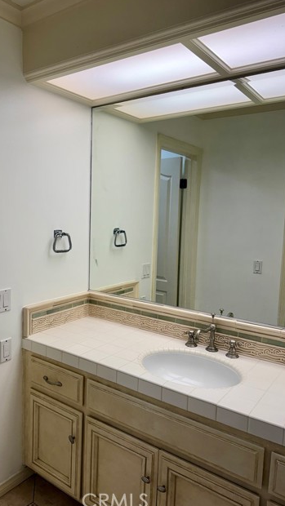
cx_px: 100
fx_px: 363
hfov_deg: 42.4
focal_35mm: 27
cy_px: 251
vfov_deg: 69.9
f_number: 1.78
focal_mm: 6.76
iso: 80
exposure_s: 1/183
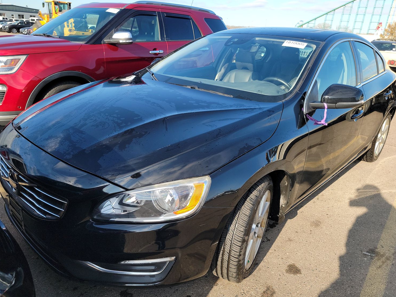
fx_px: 297
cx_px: 183
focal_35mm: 26
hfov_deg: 67.2
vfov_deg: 53.1
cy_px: 146
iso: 50
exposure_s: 1/348
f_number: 1.8
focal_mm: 6.7
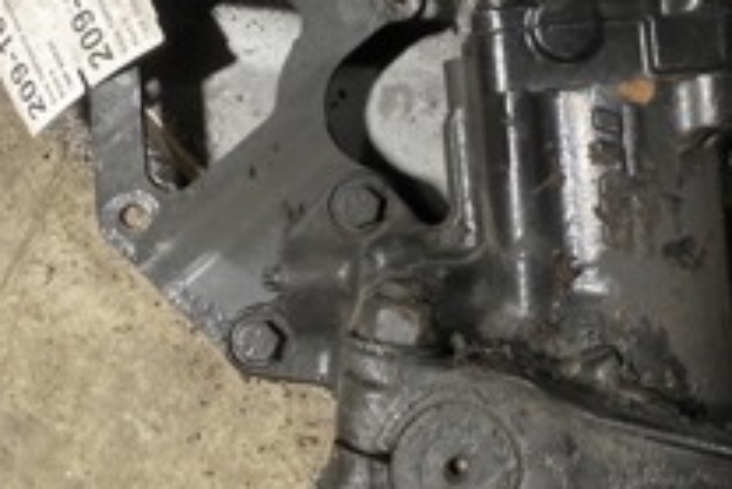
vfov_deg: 26.0
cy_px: 218
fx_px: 1058
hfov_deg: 37.7
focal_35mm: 52
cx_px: 489
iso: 1000
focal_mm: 4.25
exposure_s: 1/30
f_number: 1.8
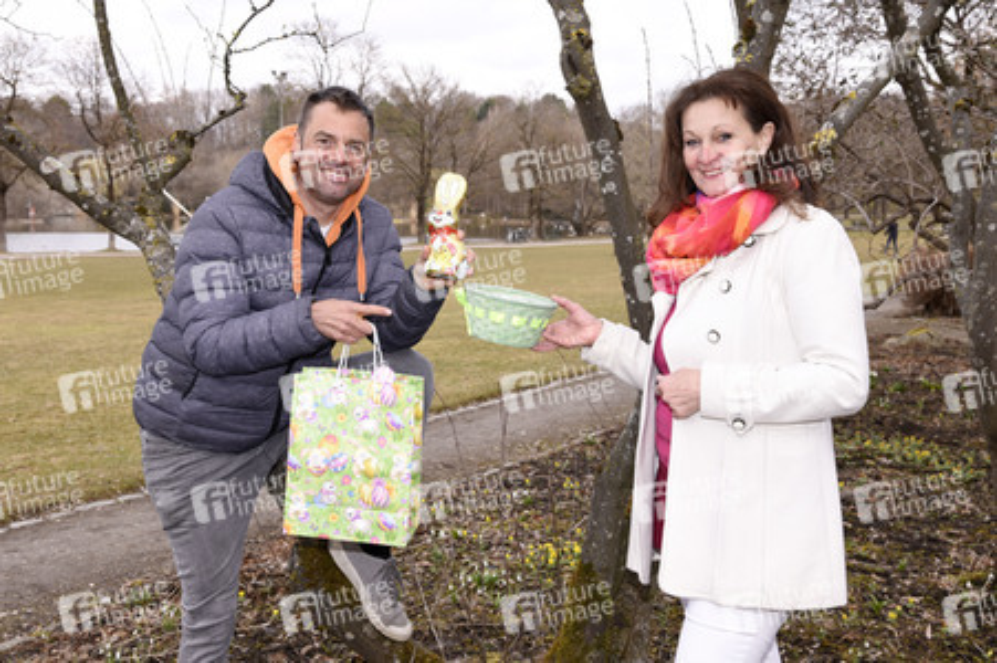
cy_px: 332
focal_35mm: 40
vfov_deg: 33.4
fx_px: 1107
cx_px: 498
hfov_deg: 48.5
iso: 200
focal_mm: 40
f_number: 8
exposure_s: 1/160
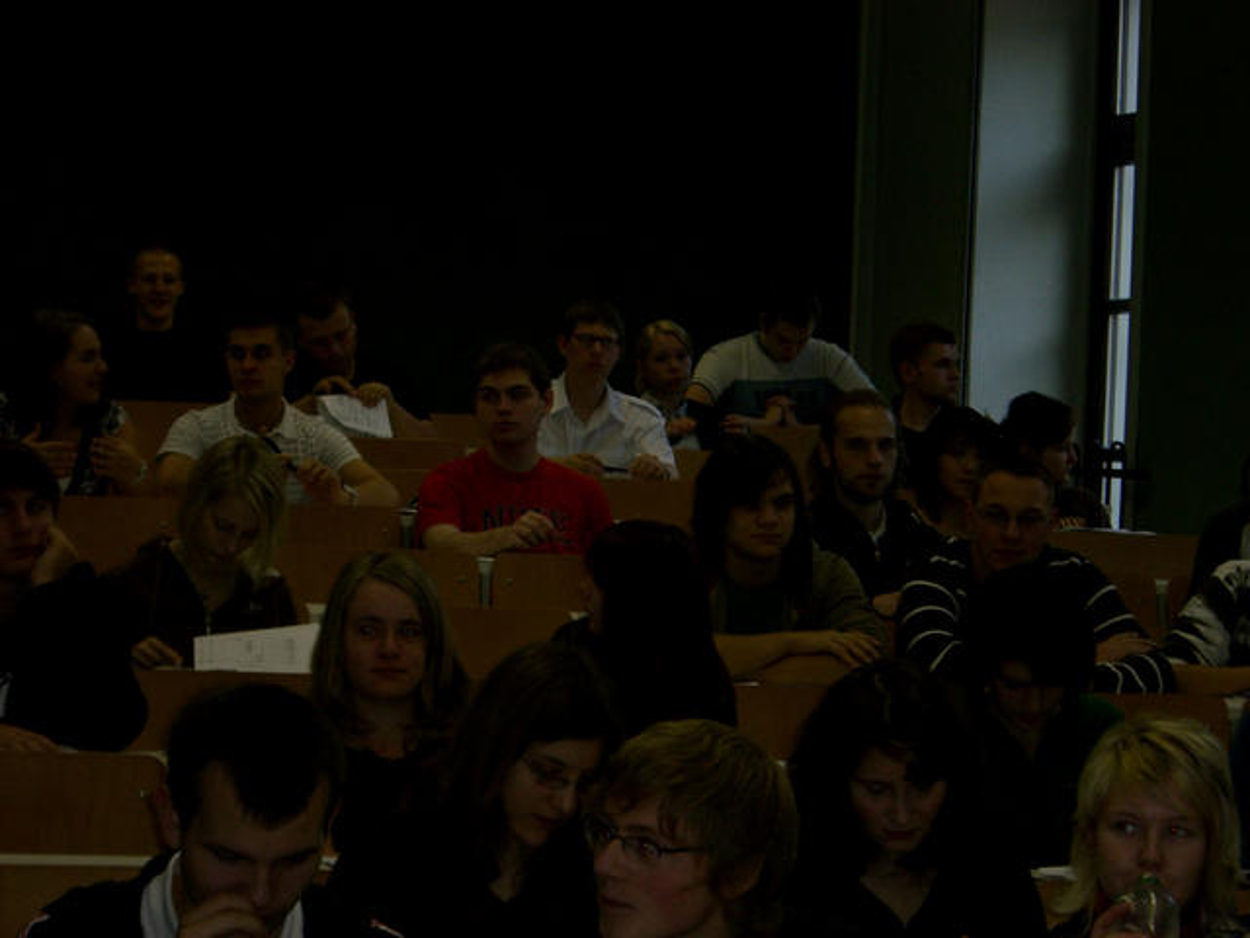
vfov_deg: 13.0
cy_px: 469
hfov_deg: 17.3
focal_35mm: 114
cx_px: 625
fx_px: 4117
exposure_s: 1/60
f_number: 5.2
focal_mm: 18.6
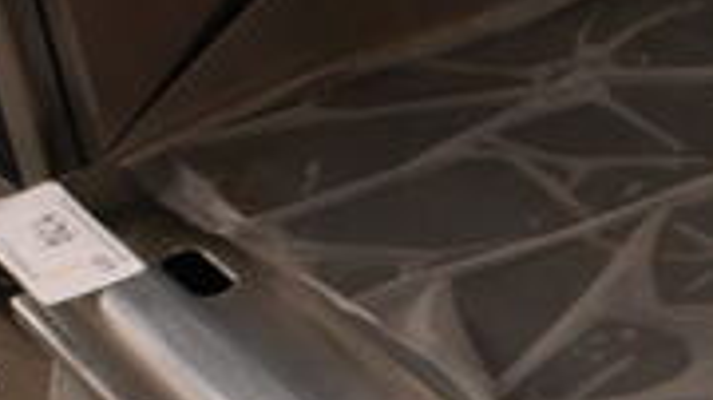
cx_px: 836
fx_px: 2112
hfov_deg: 18.3
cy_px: 630
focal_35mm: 112
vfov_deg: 10.4
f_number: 3.8
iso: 3600
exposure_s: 1/125
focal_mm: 21
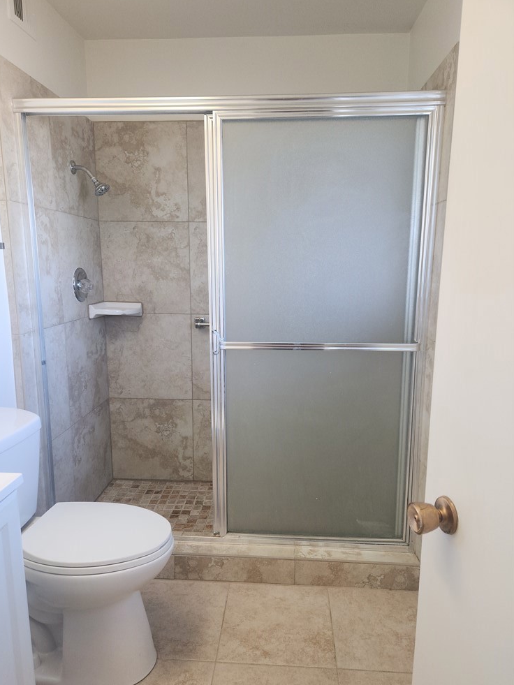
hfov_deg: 56.8
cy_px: 350
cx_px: 249
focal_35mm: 24
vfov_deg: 71.6
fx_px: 475
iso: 64
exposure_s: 1/60
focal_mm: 5.4
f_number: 1.8
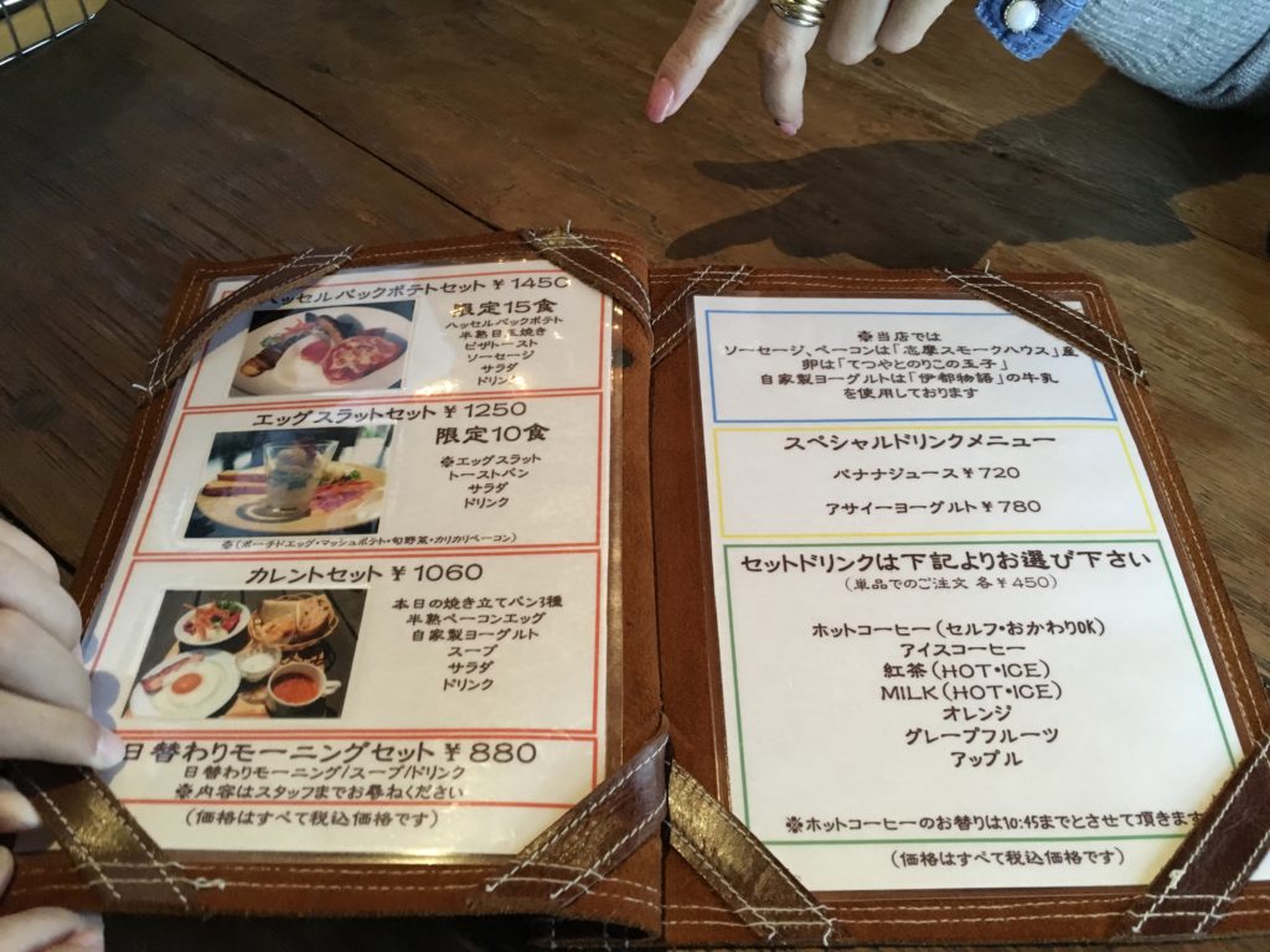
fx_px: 1064
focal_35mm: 29
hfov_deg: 61.7
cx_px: 635
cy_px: 476
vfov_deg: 48.2
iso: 160
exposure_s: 1/30
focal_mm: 4.15
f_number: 2.2
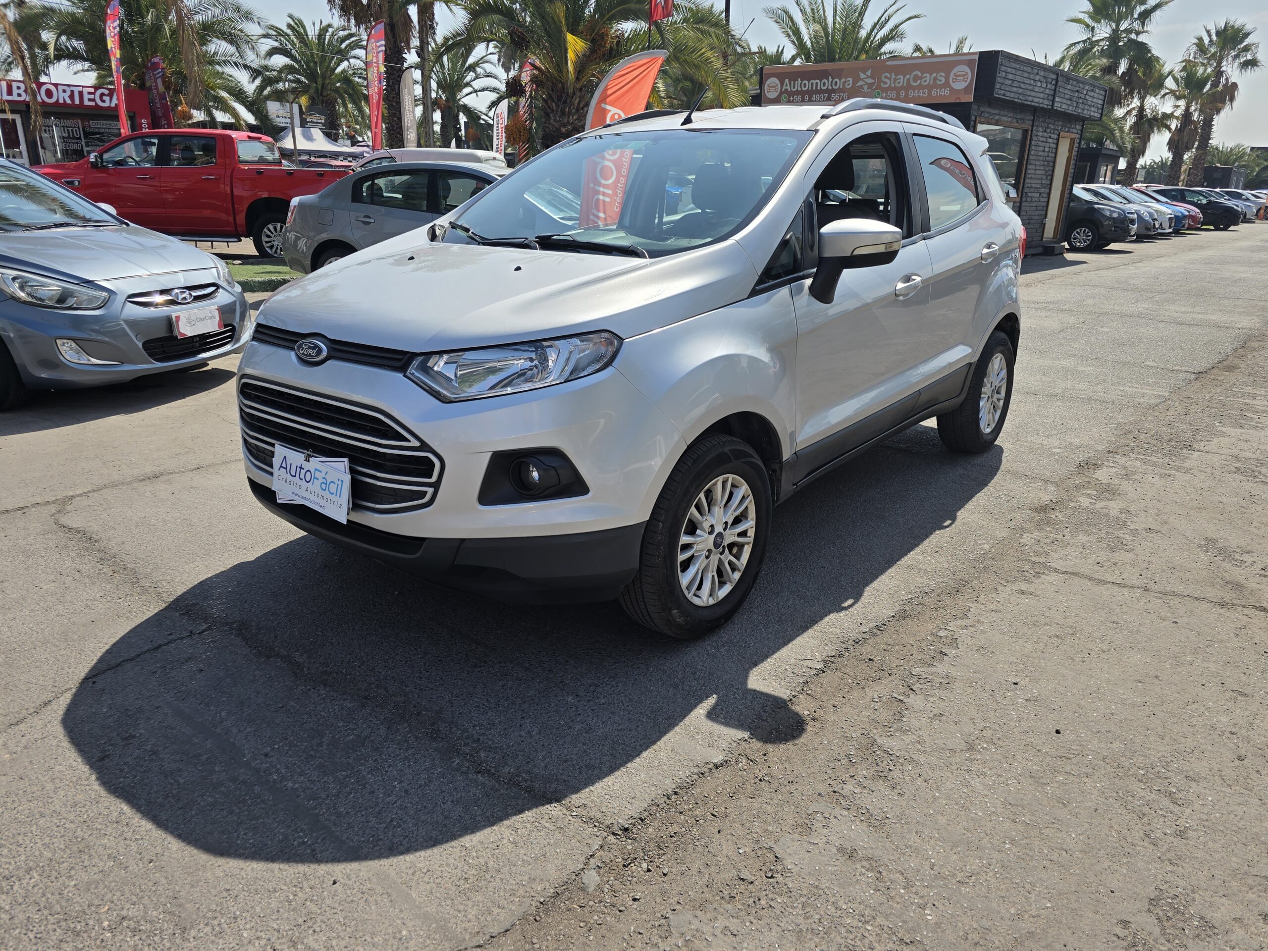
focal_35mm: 23
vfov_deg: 58.9
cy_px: 476
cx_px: 634
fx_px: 843
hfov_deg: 73.9
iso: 12
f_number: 1.7
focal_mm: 6.3
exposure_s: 1/919
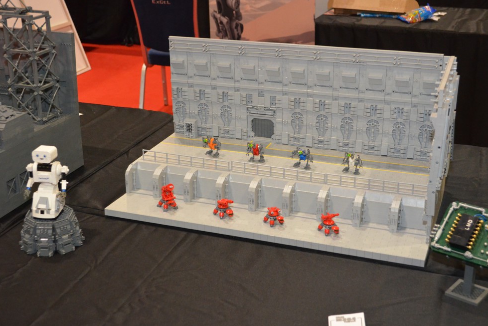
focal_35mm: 54
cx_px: 248
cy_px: 164
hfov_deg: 37.2
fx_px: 725
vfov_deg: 25.3
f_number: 5
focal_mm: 35
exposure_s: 1/60
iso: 3200
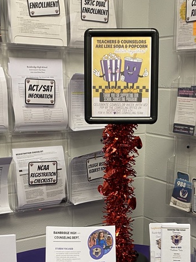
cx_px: 117
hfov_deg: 25.2
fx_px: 438
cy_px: 212
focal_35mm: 58
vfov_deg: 32.3
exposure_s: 1/60
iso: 80
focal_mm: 4.25
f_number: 1.8
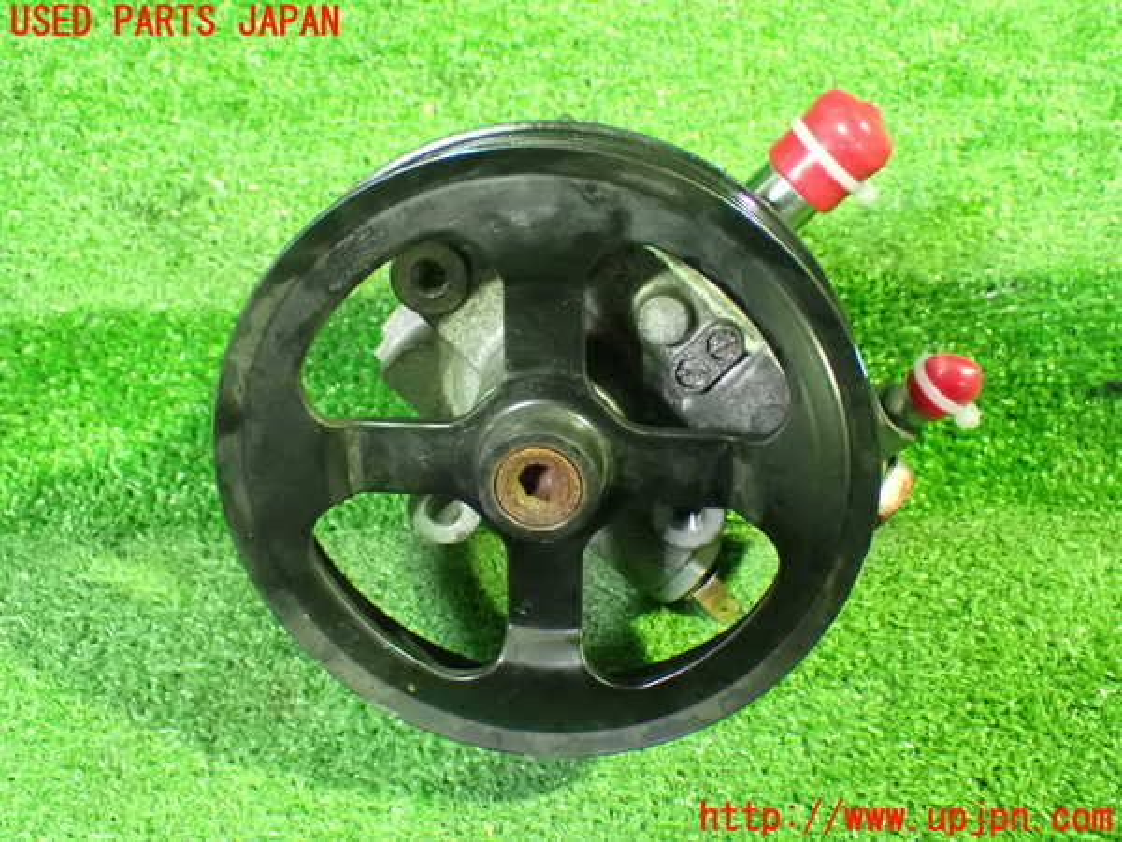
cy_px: 421
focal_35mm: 44
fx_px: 1426
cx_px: 561
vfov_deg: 32.9
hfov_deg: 42.9
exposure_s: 1/20
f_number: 2.9
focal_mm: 7.84
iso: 1600
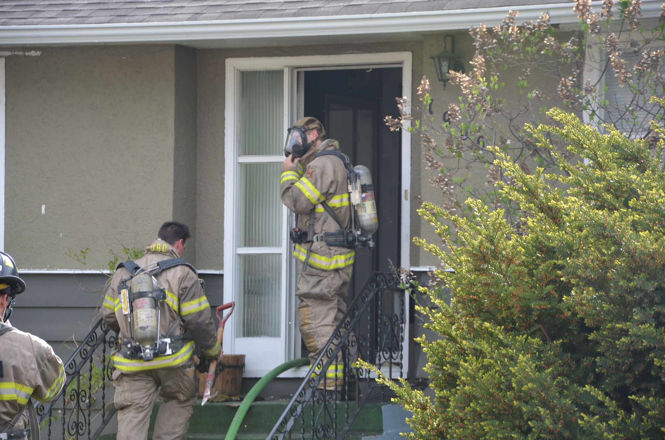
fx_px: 2903
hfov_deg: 13.1
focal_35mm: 158
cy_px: 220
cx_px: 332
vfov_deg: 8.7
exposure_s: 1/160
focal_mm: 105
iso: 200
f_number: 6.3
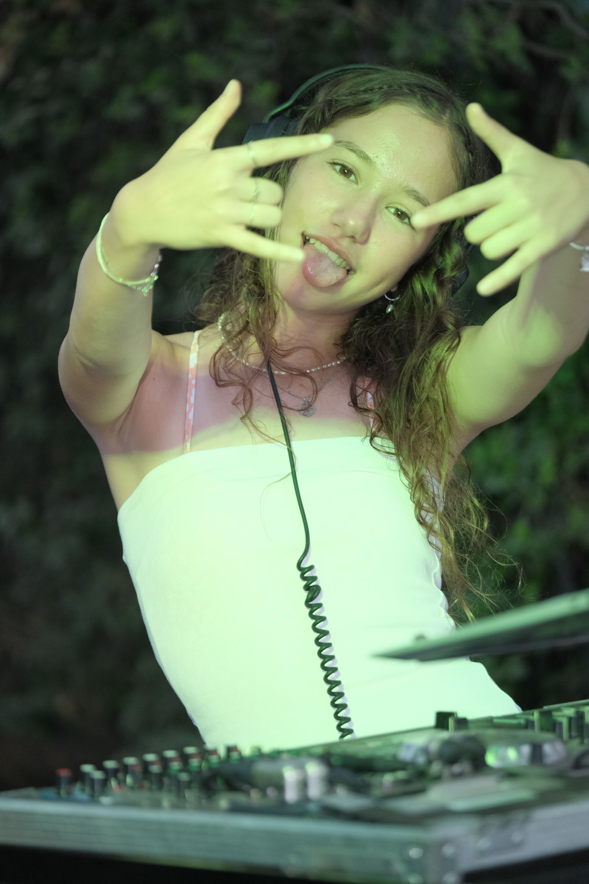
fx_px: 5153
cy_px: 442
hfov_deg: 6.5
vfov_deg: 9.8
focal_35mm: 210
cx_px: 294
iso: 1600
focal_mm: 140
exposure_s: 1/160
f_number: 2.8
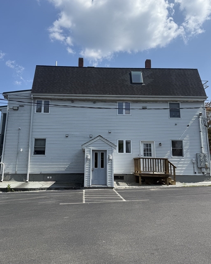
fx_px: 219
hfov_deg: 51.5
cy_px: 122
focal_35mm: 28
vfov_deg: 62.1
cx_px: 99
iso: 80
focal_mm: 6.76
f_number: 1.78
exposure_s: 1/5714
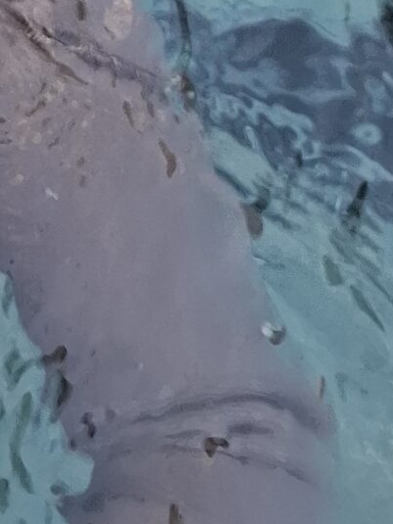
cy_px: -457
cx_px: -362
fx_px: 1666
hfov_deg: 12.1
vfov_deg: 15.2
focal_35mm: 110
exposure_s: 1/100
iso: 250
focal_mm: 5.54
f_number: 1.8
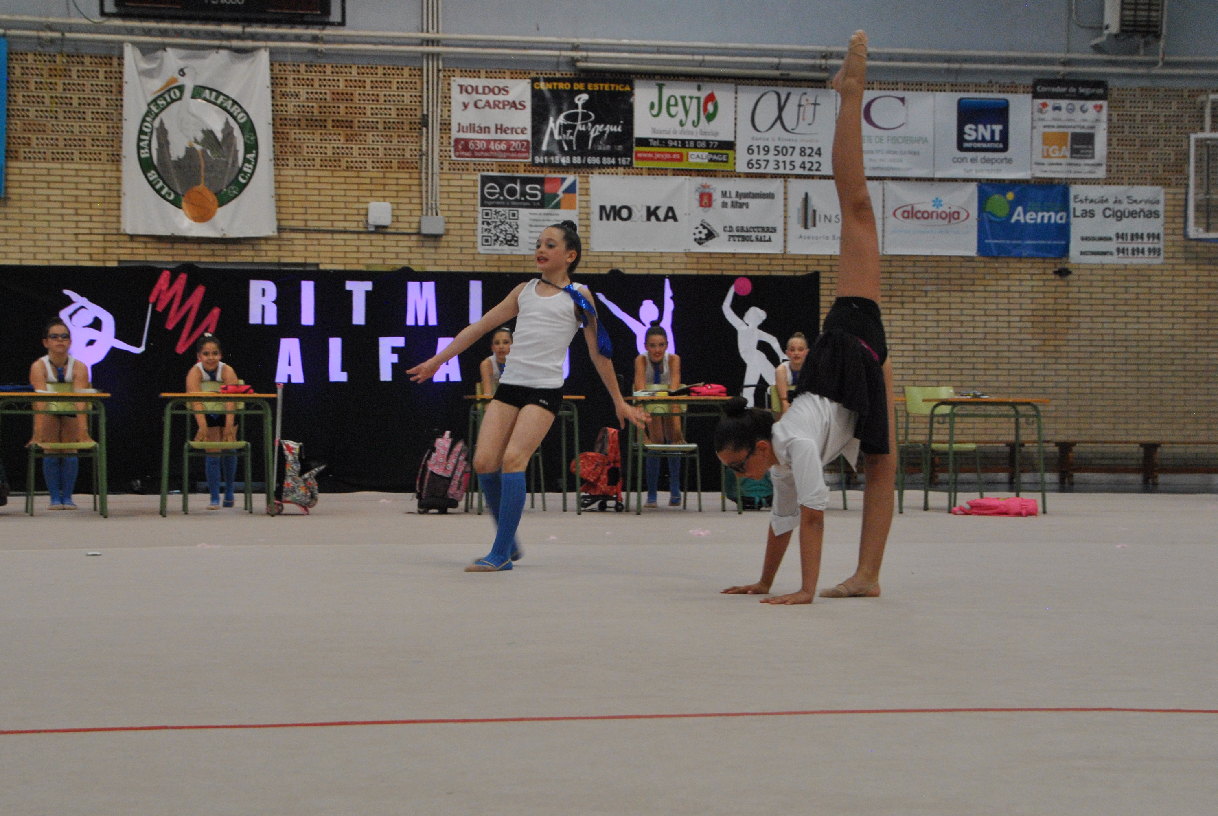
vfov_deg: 20.7
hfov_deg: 30.5
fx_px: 2236
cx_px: 559
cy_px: 384
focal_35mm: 66
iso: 800
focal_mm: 34
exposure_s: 1/160
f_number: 6.3
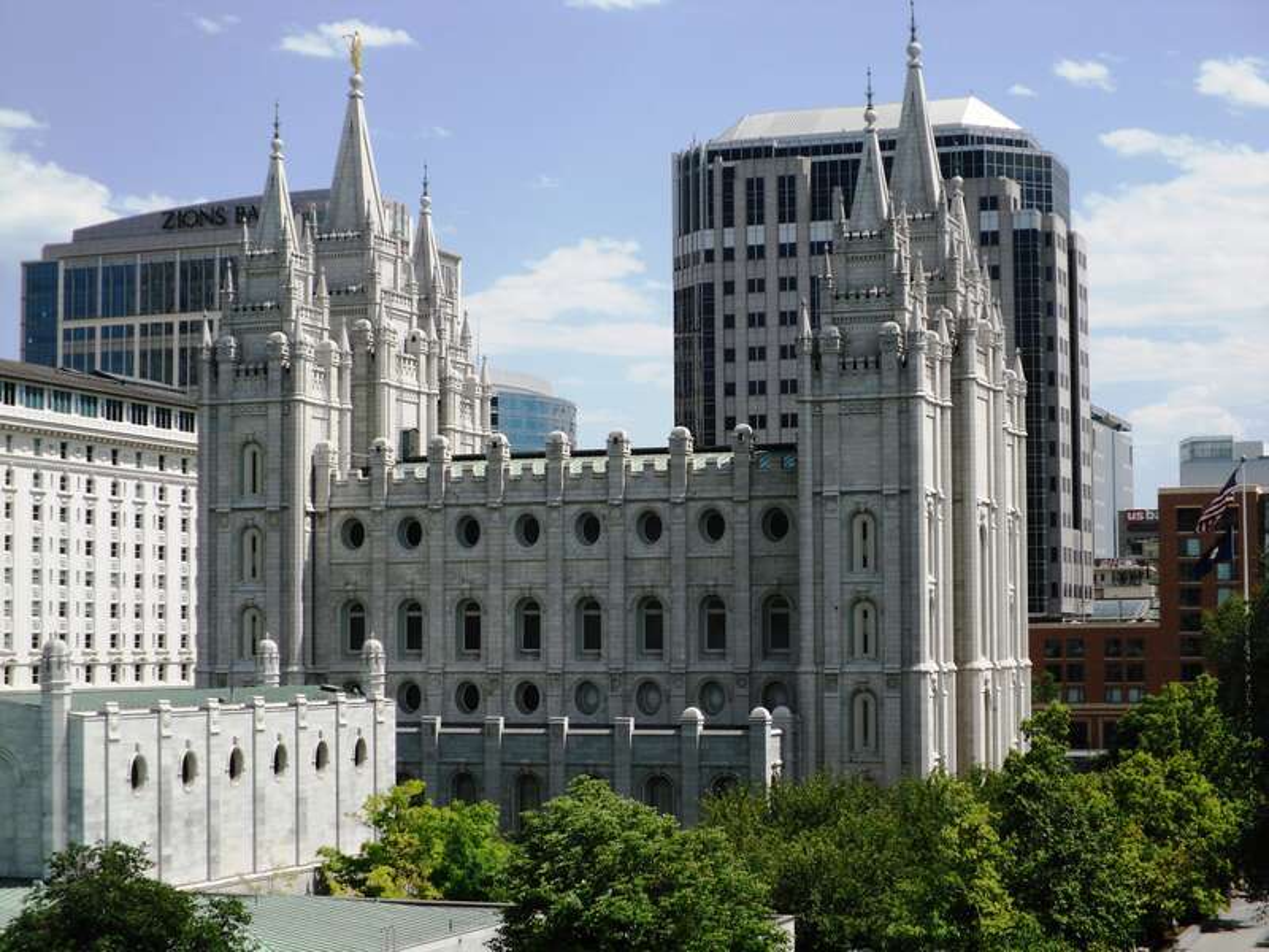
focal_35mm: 86
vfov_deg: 17.2
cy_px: 476
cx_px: 634
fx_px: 3153
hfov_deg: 22.8
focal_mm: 12.16
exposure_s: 1/206
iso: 80
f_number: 9.6
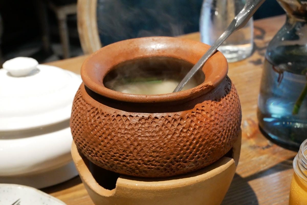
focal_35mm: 54
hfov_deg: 36.9
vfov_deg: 25.1
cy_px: 102
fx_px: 461
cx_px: 154
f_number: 5.3
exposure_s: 1/50
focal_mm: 26
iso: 3200
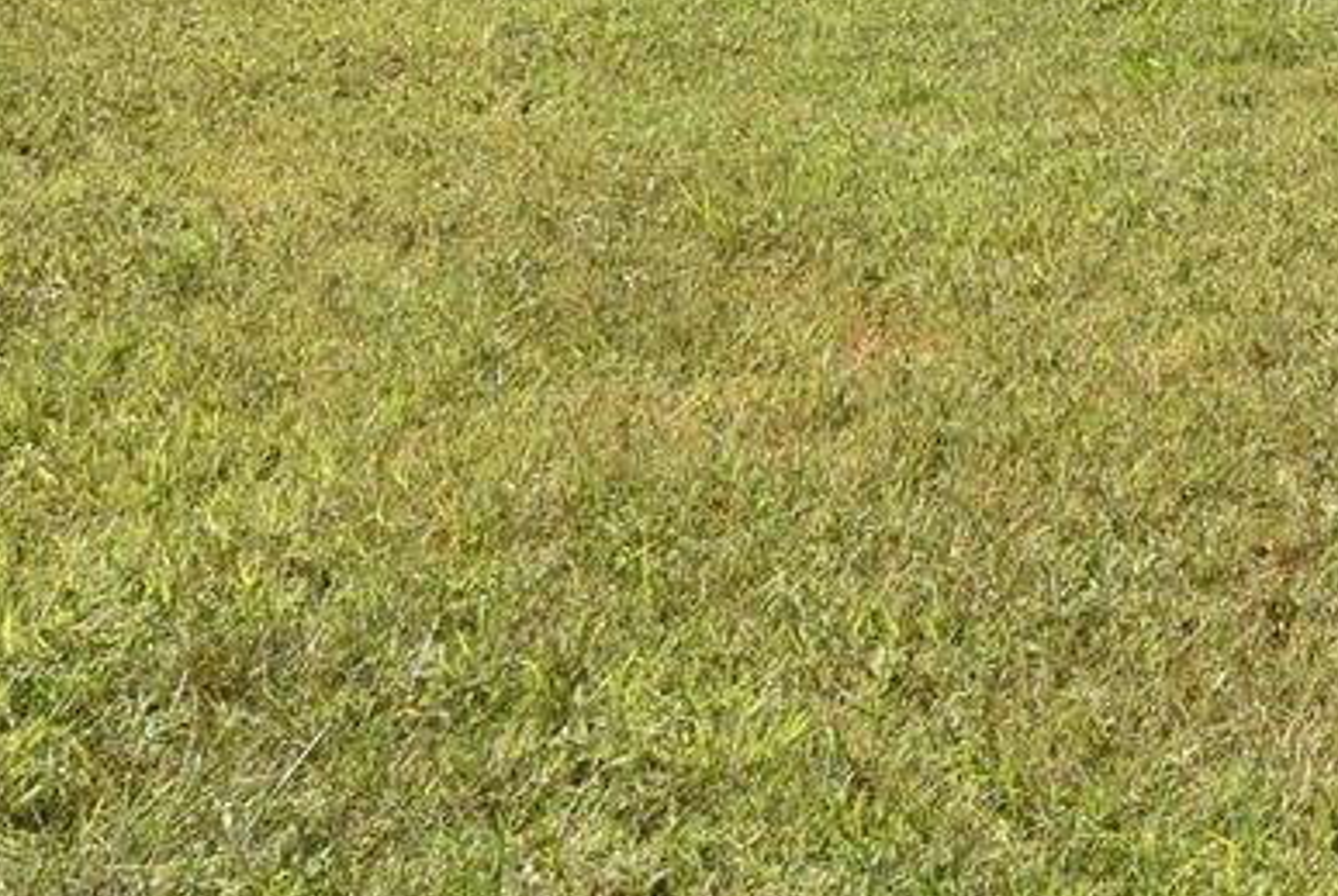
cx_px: 1639
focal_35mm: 95
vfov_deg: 13.0
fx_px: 3530
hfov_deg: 20.0
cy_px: -733
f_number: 14
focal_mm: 17
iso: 800
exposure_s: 1/800
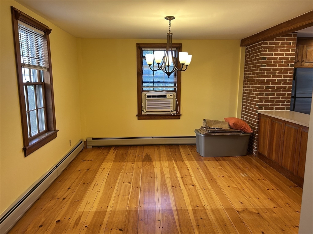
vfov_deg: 53.1
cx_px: 156
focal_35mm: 26
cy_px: 117
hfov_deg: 67.3
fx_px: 235
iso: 64
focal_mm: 5.7
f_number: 1.5
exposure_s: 1/60
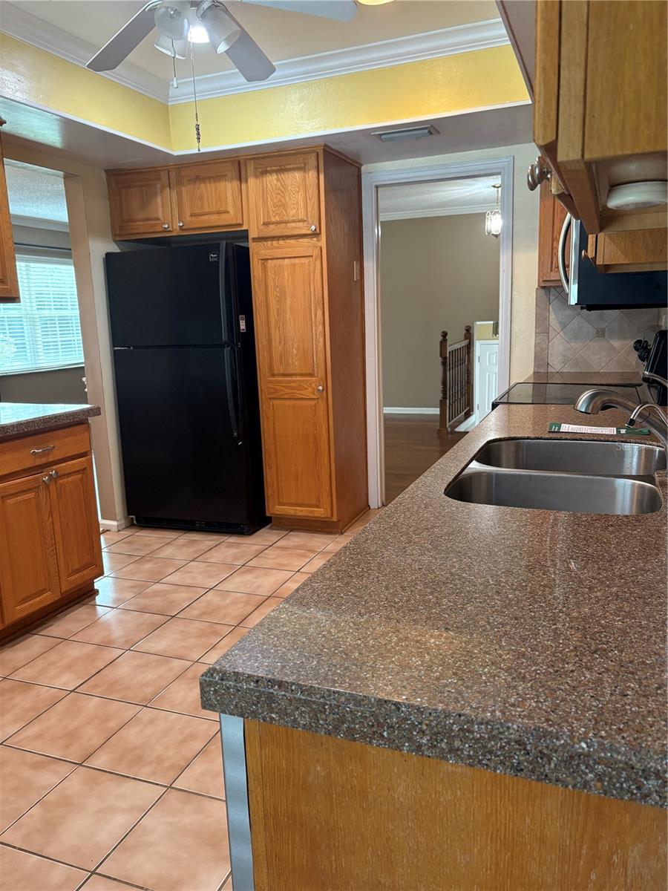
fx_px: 669
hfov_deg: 53.1
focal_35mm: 26
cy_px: 446
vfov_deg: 67.3
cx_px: 334
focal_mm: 5.96
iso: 200
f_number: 1.6
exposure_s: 1/60
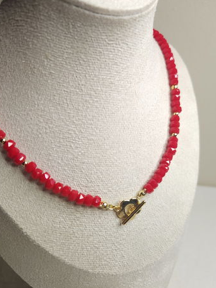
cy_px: 161
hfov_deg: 51.4
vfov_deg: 65.1
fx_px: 224
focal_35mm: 27
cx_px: 108
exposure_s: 1/30
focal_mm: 5.4
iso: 80
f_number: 1.8
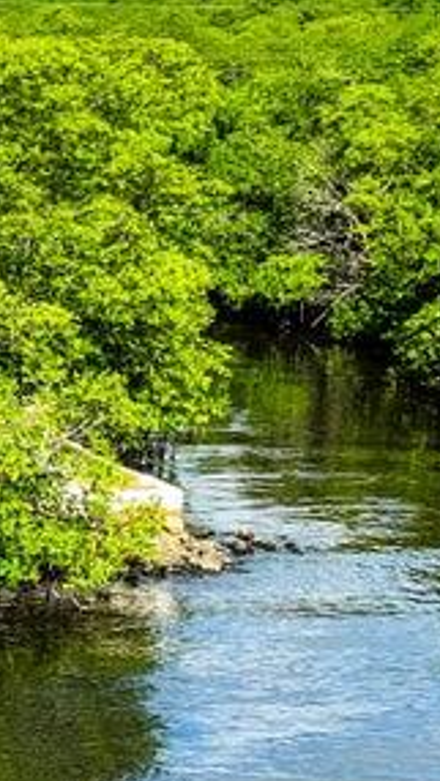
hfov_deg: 7.5
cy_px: 516
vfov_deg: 17.1
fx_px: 2591
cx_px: -1201
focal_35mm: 125
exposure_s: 1/320
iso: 100
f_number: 2.8
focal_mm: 12.29
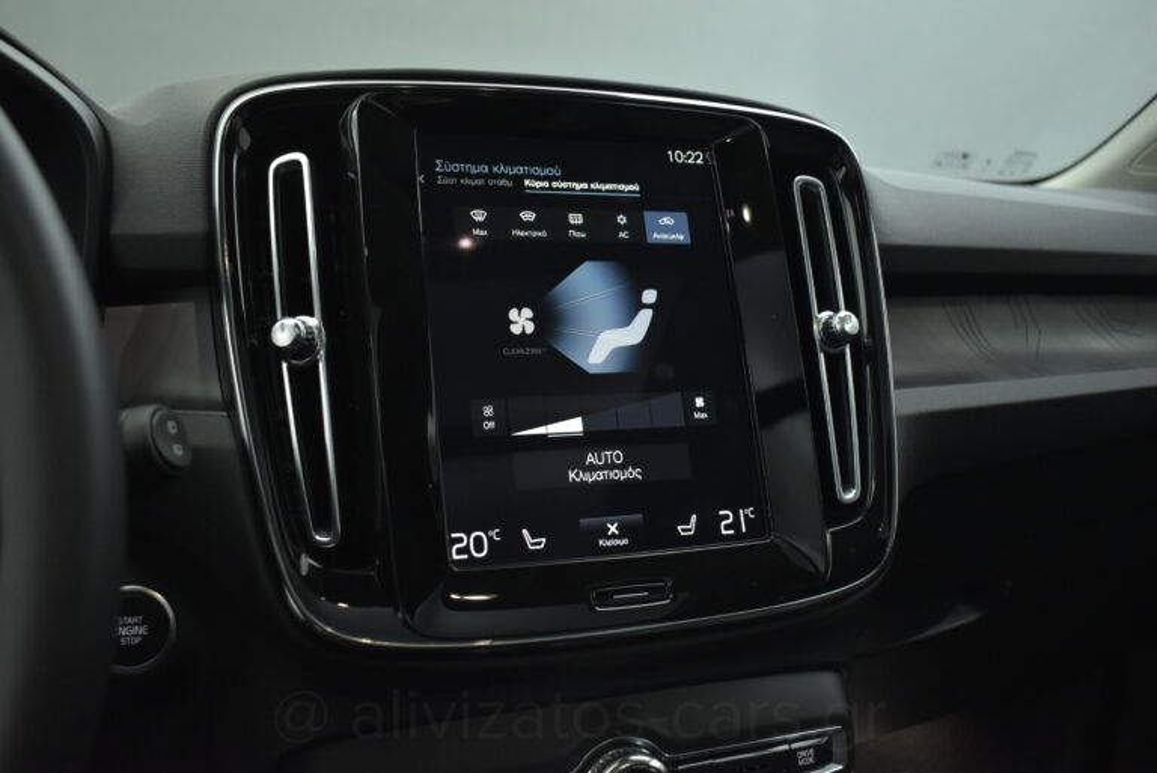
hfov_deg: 61.9
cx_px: 578
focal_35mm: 30
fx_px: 965
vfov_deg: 43.7
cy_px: 386
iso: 1600
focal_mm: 20
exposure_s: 1/100
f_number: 3.8
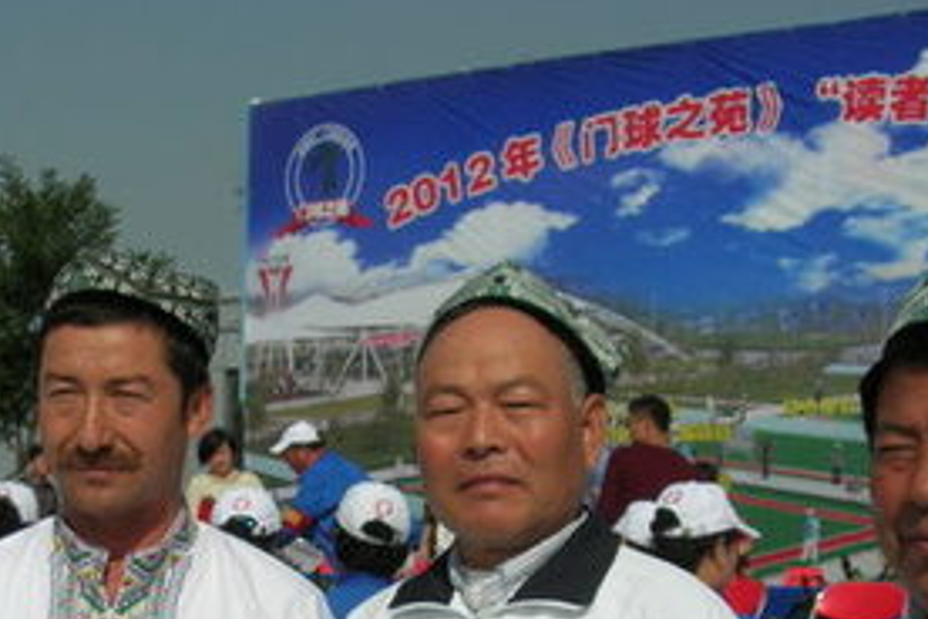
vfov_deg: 15.4
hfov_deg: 23.6
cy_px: 693
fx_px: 2217
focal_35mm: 86
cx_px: 333
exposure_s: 1/1263
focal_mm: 7.8
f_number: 4.8
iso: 64
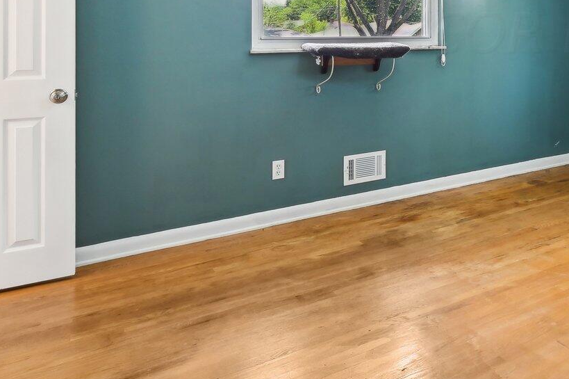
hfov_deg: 47.8
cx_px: 531
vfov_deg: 35.4
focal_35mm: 35
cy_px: 32
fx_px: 553
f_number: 8
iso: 400
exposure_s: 1/6
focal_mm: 14
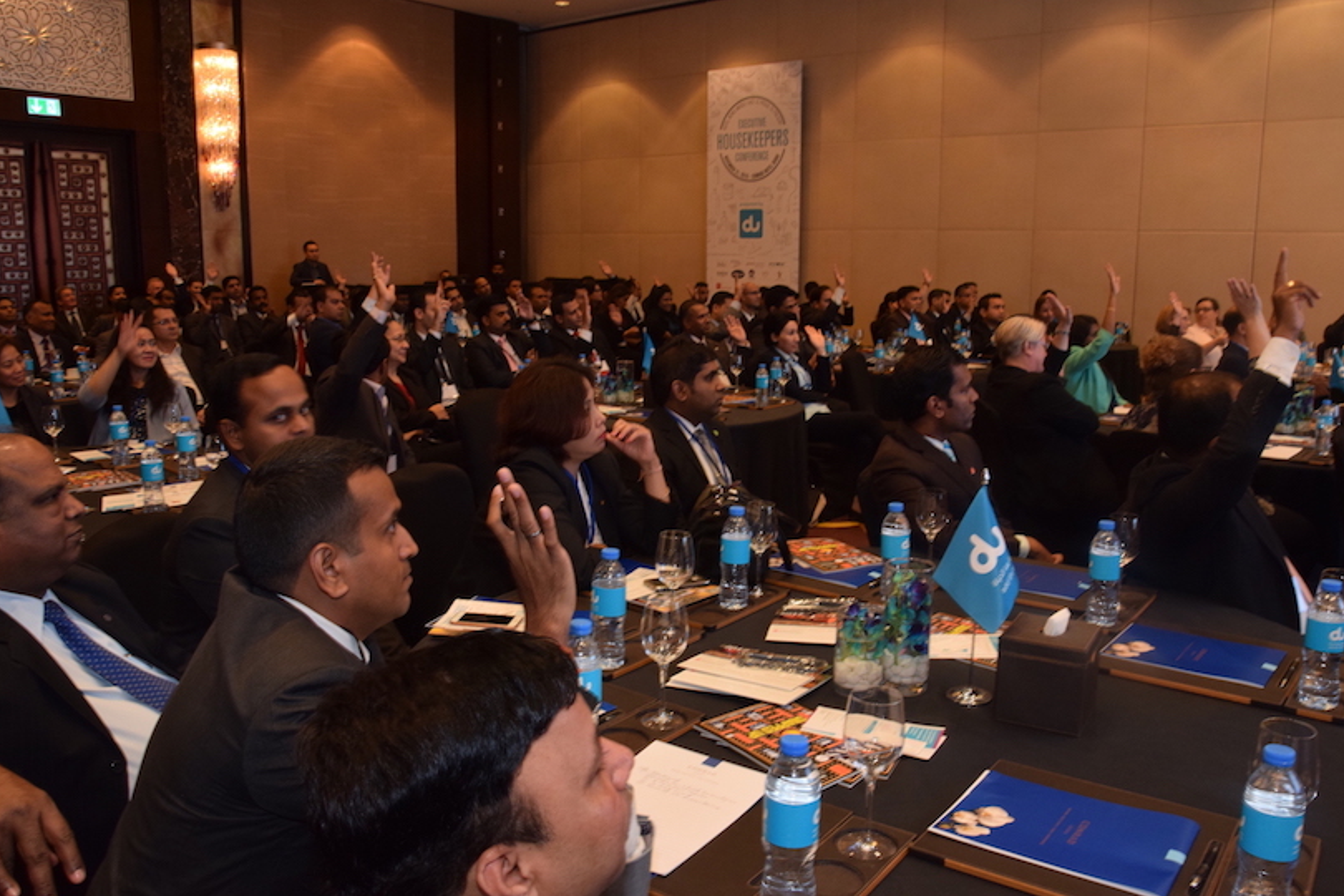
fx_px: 1045
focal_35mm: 28
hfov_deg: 65.5
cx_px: 672
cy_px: 458
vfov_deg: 46.4
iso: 800
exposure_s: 1/25
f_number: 11
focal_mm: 18
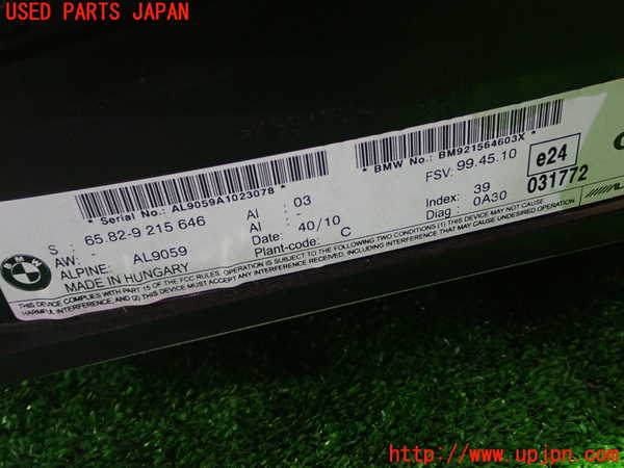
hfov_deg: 45.8
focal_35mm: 41
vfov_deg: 35.1
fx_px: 739
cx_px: 312
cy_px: 234
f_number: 2.8
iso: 800
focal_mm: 7.31
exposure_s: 1/13
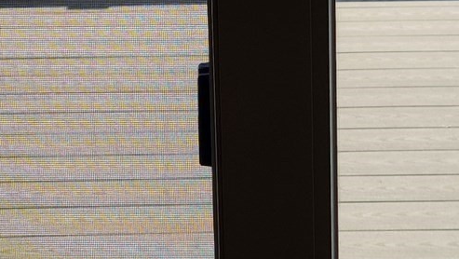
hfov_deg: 20.5
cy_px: -166
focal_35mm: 104
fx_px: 1267
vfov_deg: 11.1
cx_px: 281
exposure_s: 1/883
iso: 20
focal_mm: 5.4
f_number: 1.8
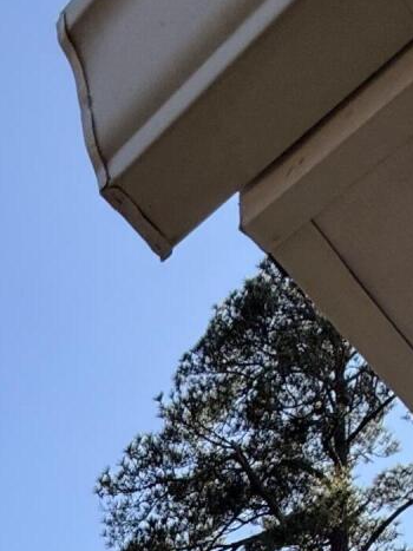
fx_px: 955
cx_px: -172
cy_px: 1156
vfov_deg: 18.1
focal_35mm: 60
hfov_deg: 21.3
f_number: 2.2
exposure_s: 1/1656
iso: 50
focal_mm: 2.22
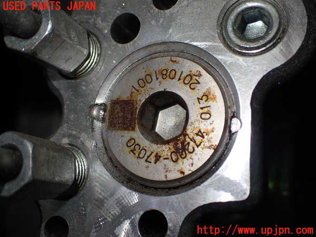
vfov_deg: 32.9
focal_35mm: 44
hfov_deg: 42.9
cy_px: 118
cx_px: 158
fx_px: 402
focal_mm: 7.84
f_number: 2.9
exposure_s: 1/160
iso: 200
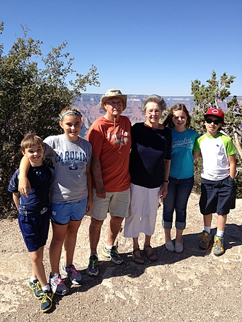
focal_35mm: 35
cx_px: 121
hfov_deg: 40.7
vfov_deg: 52.6
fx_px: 326
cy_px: 161
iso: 50
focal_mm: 4.28
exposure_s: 1/1284
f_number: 2.4
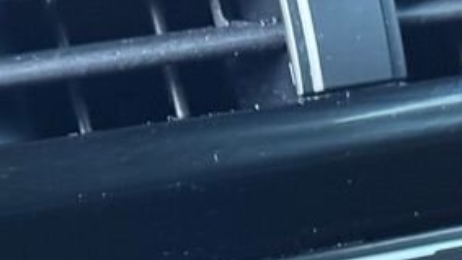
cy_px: 546
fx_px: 2315
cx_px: 375
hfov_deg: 11.4
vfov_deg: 6.2
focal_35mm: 189
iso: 640
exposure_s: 1/28
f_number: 1.78
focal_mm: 6.76
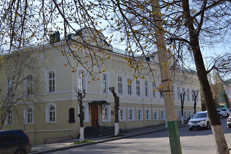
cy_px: 77
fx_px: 334
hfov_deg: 38.2
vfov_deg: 26.0
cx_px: 118
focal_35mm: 52
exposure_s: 1/200
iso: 100
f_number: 7.1
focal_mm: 32
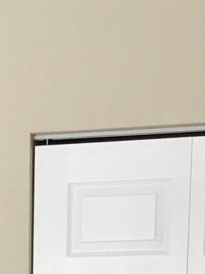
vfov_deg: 13.0
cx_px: -55
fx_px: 1089
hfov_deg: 10.5
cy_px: 481
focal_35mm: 138
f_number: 2.4
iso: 25
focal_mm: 3.3
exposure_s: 1/40
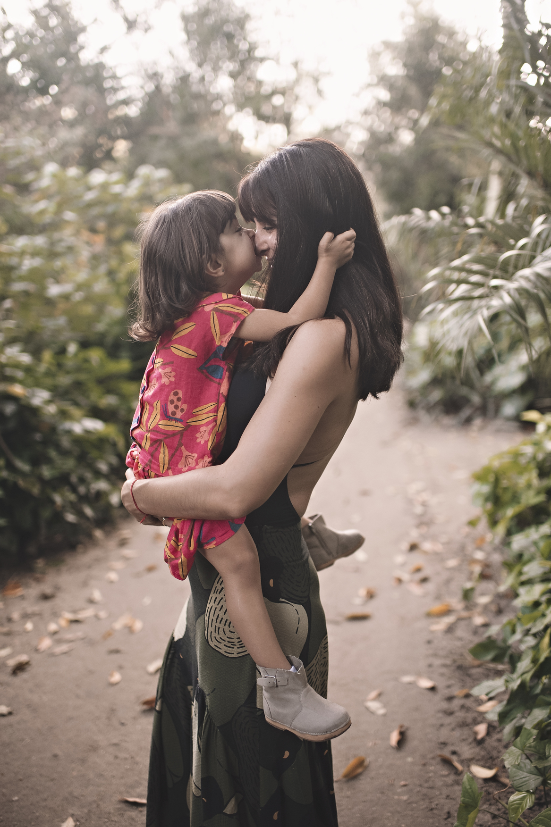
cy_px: 413
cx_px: 283
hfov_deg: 36.8
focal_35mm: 36
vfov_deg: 53.2
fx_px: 827
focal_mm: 35
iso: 800
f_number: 1.8
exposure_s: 1/640
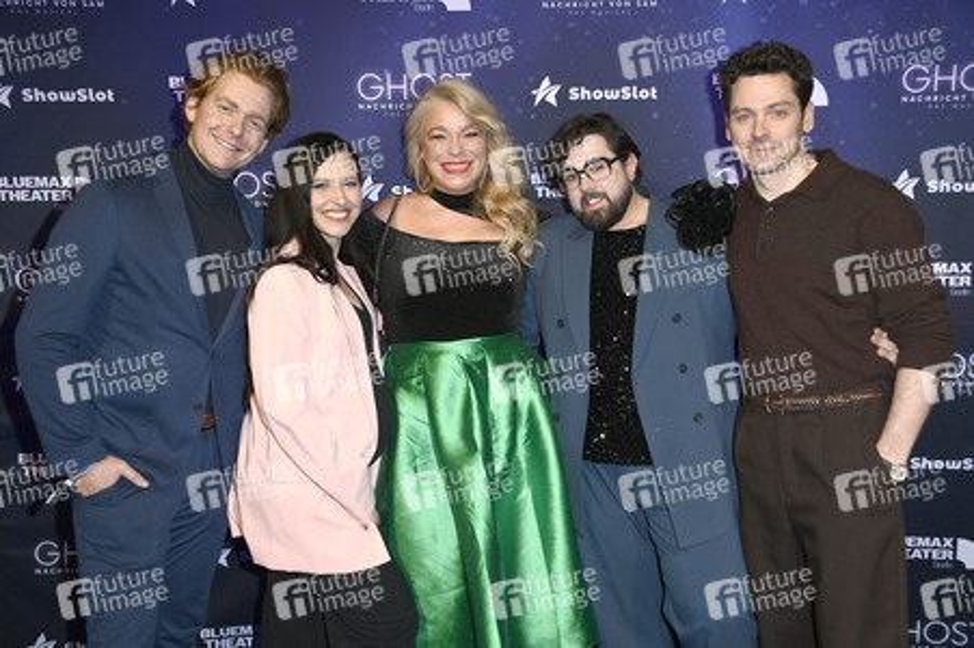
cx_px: 487
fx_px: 1081
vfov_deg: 33.4
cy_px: 324
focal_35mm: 40
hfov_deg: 48.5
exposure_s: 1/125
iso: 1000
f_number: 5.6
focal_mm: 40
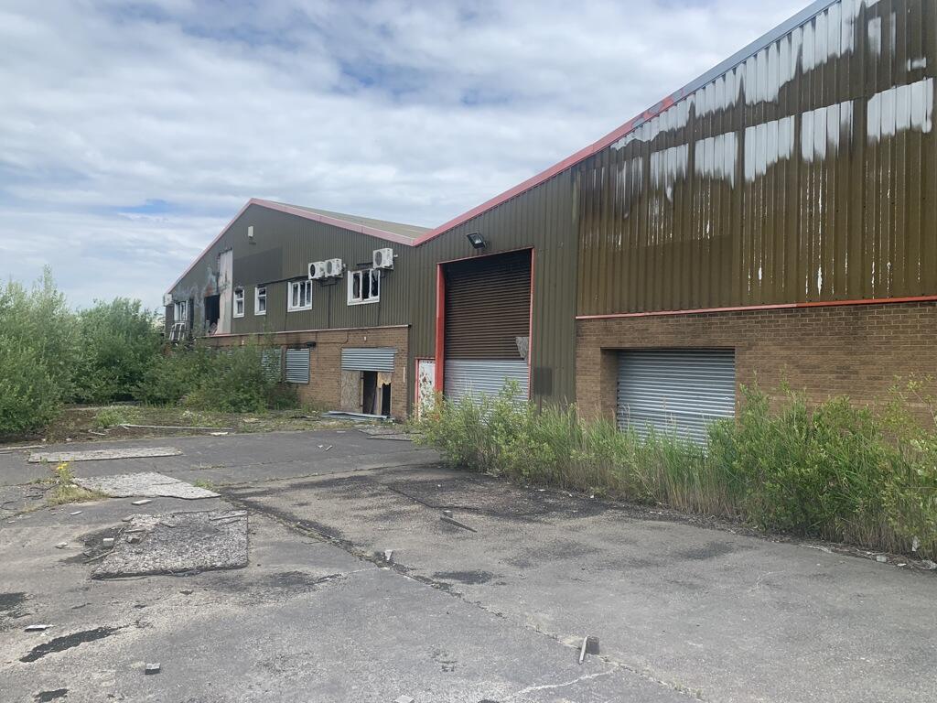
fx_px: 704
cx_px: 468
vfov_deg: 53.1
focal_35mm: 26
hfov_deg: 67.3
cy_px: 352
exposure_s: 1/2421
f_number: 1.8
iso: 25
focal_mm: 4.25
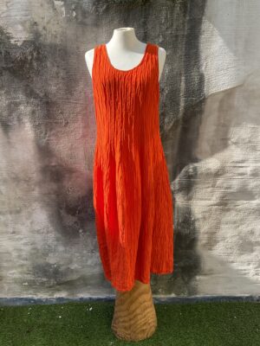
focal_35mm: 29
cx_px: 130
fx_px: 290
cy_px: 173
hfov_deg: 48.2
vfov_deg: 61.7
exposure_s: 1/383
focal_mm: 3
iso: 16
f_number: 1.8
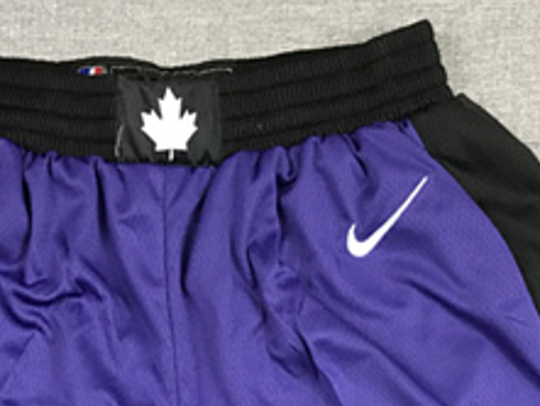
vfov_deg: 18.4
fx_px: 1186
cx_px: 188
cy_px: 494
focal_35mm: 76
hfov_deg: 25.5
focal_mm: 3.99
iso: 40
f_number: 1.8
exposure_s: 1/25
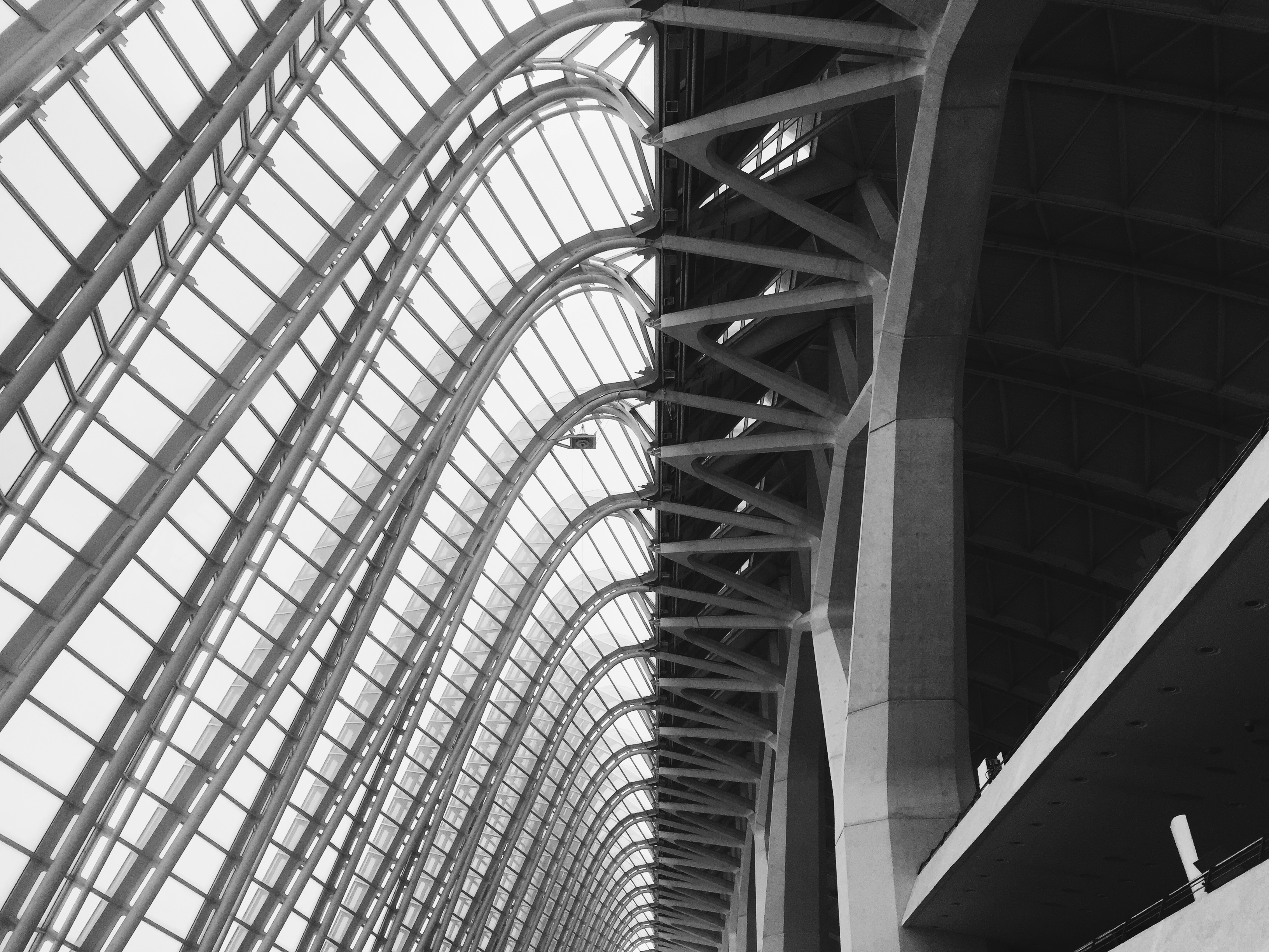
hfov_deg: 61.7
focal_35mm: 29
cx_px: 634
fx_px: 1063
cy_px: 476
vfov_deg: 48.2
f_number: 2.2
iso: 32
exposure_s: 1/1980
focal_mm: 4.15
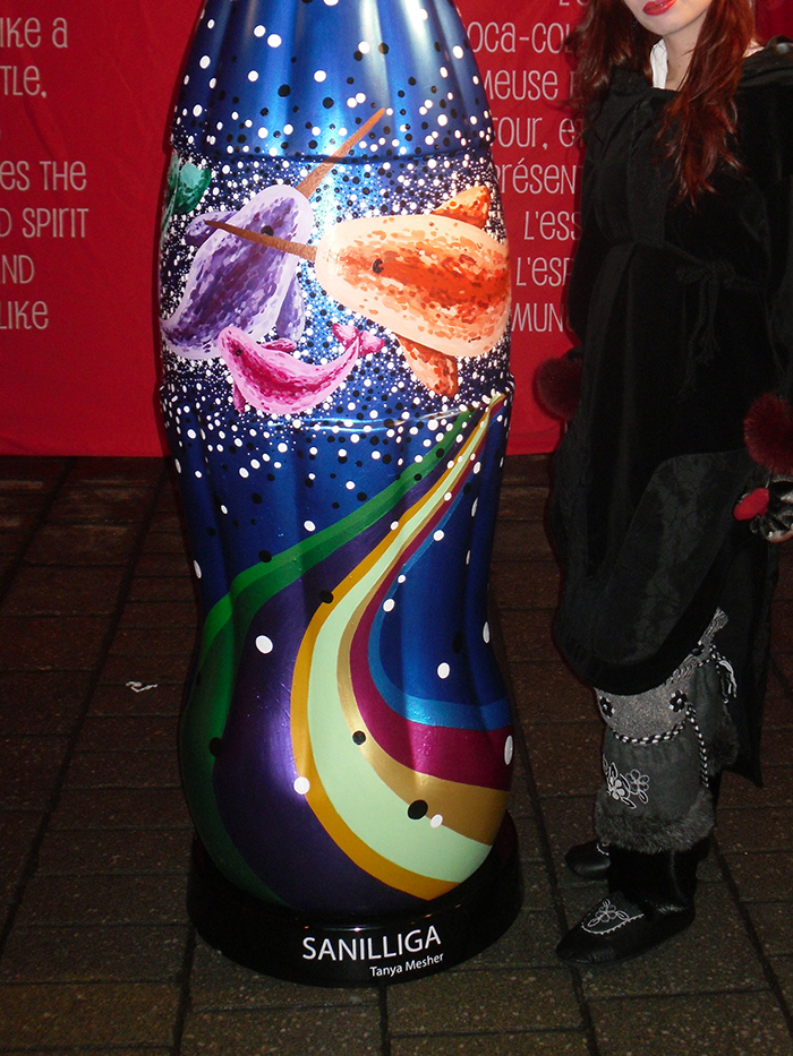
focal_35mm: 50
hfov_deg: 29.0
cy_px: 317
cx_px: 500
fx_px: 1527
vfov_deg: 37.6
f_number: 3
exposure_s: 1/45
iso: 200
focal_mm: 6.3
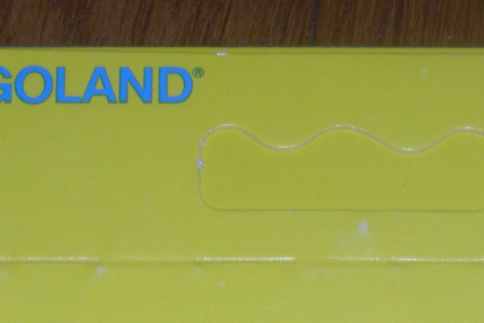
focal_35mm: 289
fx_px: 3885
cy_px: 321
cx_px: 267
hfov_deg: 7.1
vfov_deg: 4.7
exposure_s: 1/60
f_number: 13
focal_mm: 21.6
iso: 100
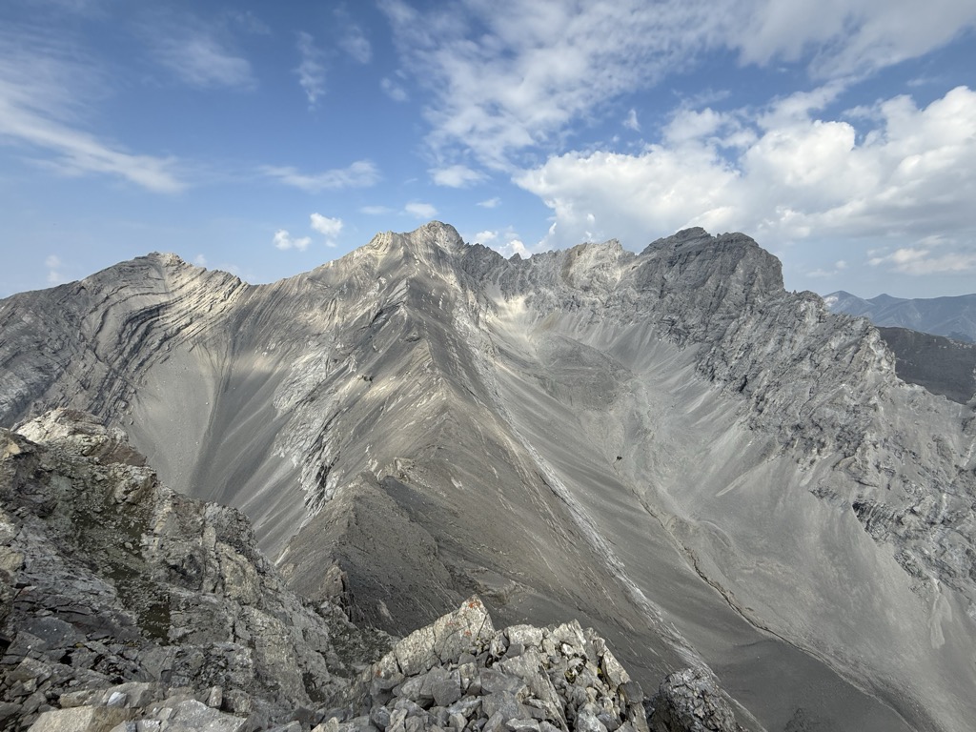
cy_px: 366
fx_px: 395
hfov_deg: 102.1
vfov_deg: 85.7
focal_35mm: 14
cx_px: 488
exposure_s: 1/1901
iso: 50
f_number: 2.2
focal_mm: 2.22
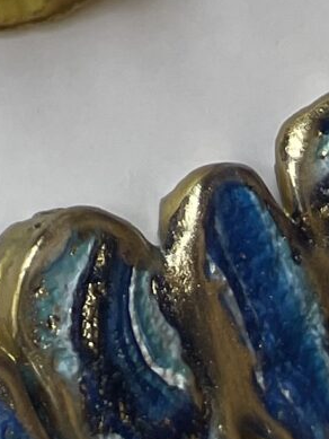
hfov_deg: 7.7
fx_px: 2166
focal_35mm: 171
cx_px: -626
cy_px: -971
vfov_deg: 8.9
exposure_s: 1/133
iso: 32
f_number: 1.6
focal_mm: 5.1
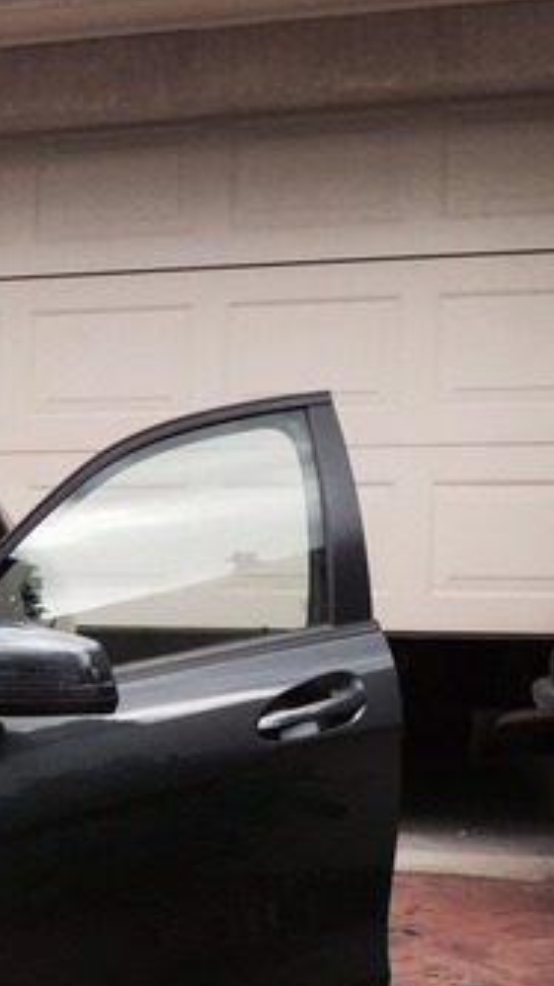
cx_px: -581
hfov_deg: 13.4
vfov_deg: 27.6
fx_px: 1987
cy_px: 687
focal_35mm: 76
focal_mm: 4.15
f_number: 2.2
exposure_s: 1/514
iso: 32
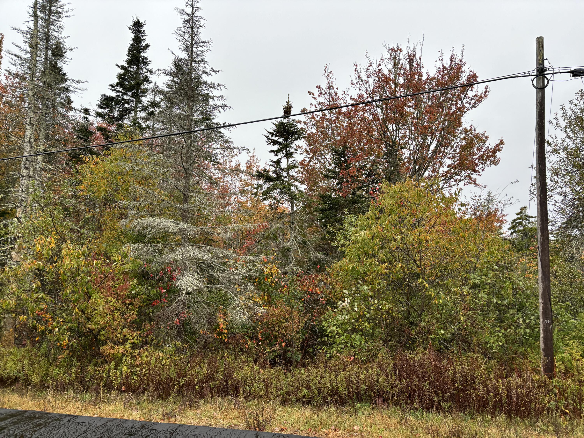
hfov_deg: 67.3
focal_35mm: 26
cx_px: 292
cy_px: 219
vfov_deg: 53.1
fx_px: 439
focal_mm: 5.96
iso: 50
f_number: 1.6
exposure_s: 1/670
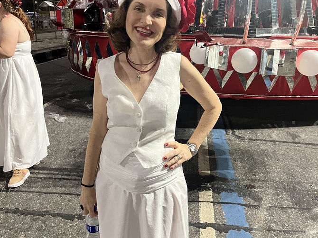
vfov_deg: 42.7
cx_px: 160
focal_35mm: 33
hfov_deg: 55.4
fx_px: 303
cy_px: 93
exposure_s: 1/60
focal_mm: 5.1
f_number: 1.6
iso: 400
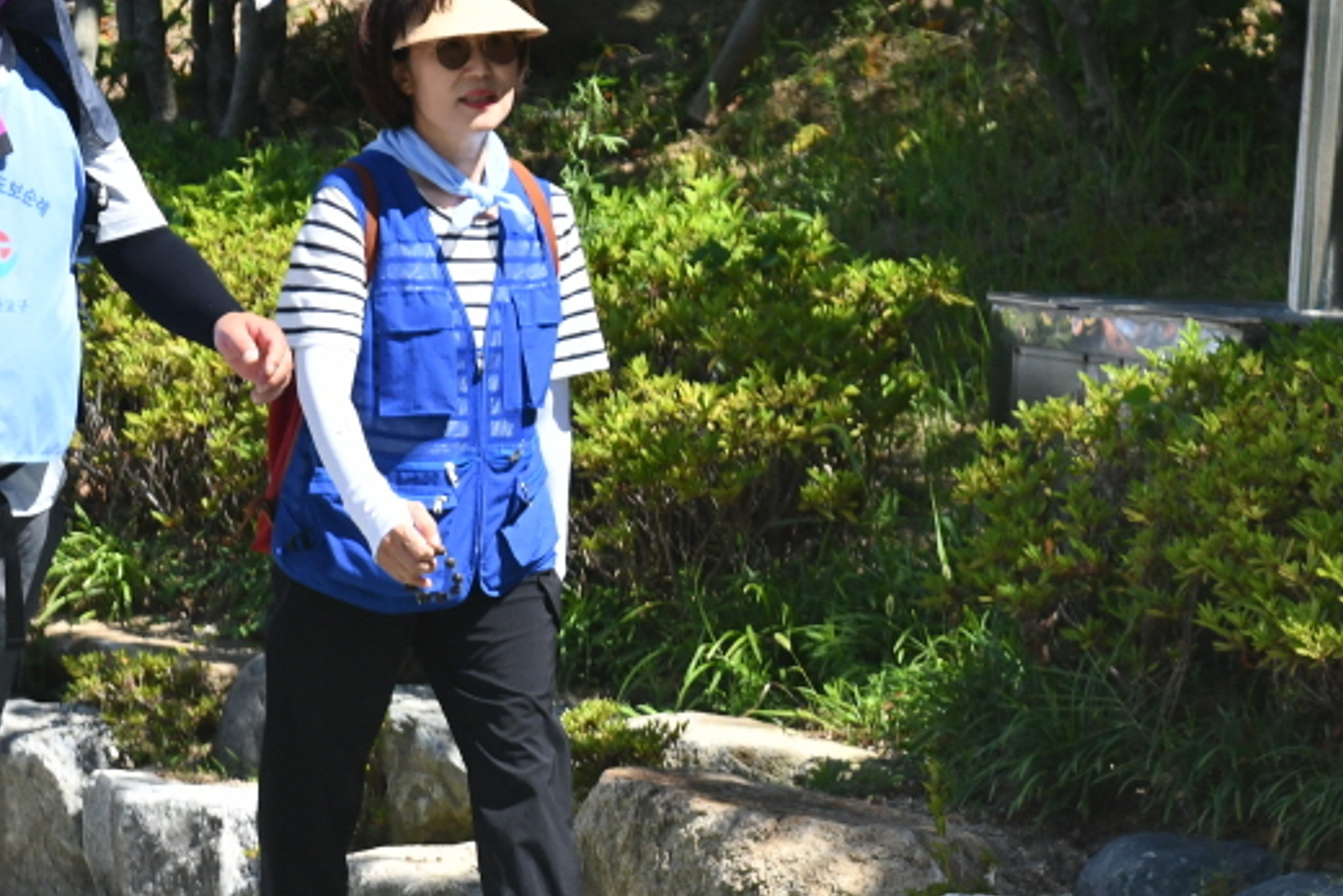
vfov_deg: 4.8
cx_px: 473
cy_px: 385
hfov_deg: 7.2
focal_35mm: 285
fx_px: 10634
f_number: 7.1
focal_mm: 95
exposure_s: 1/800
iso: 800
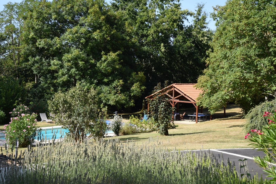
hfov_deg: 31.9
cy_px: 92
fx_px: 483
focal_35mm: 63
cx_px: 138
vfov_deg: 21.6
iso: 100
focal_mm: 42
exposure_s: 1/200
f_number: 7.1
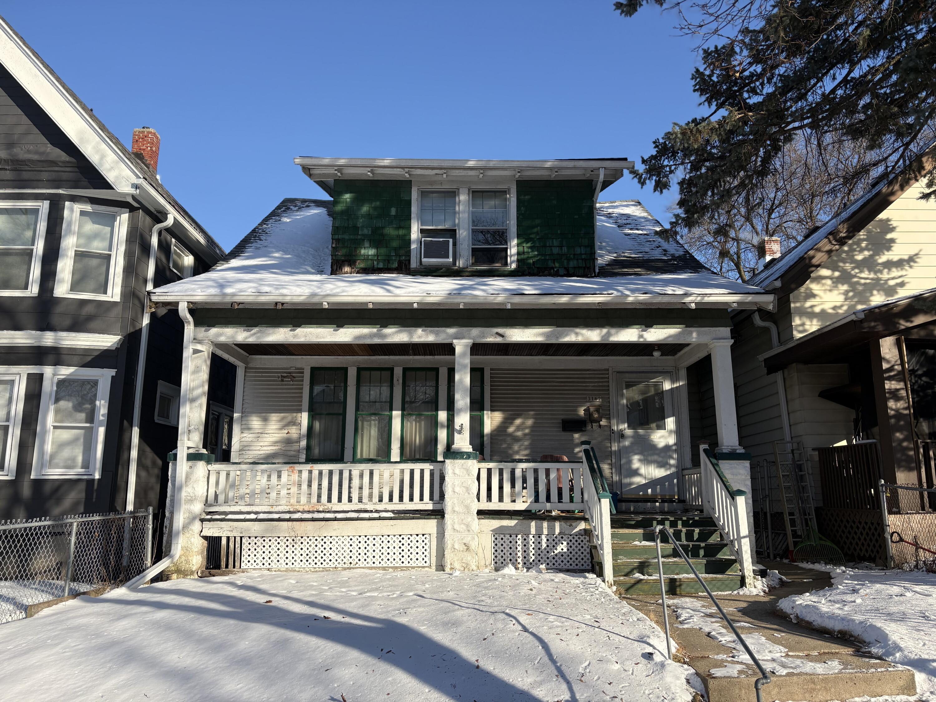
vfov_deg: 53.1
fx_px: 703
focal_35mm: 26
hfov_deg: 67.3
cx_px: 468
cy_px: 351
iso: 50
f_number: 1.6
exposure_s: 1/2865
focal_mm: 5.96
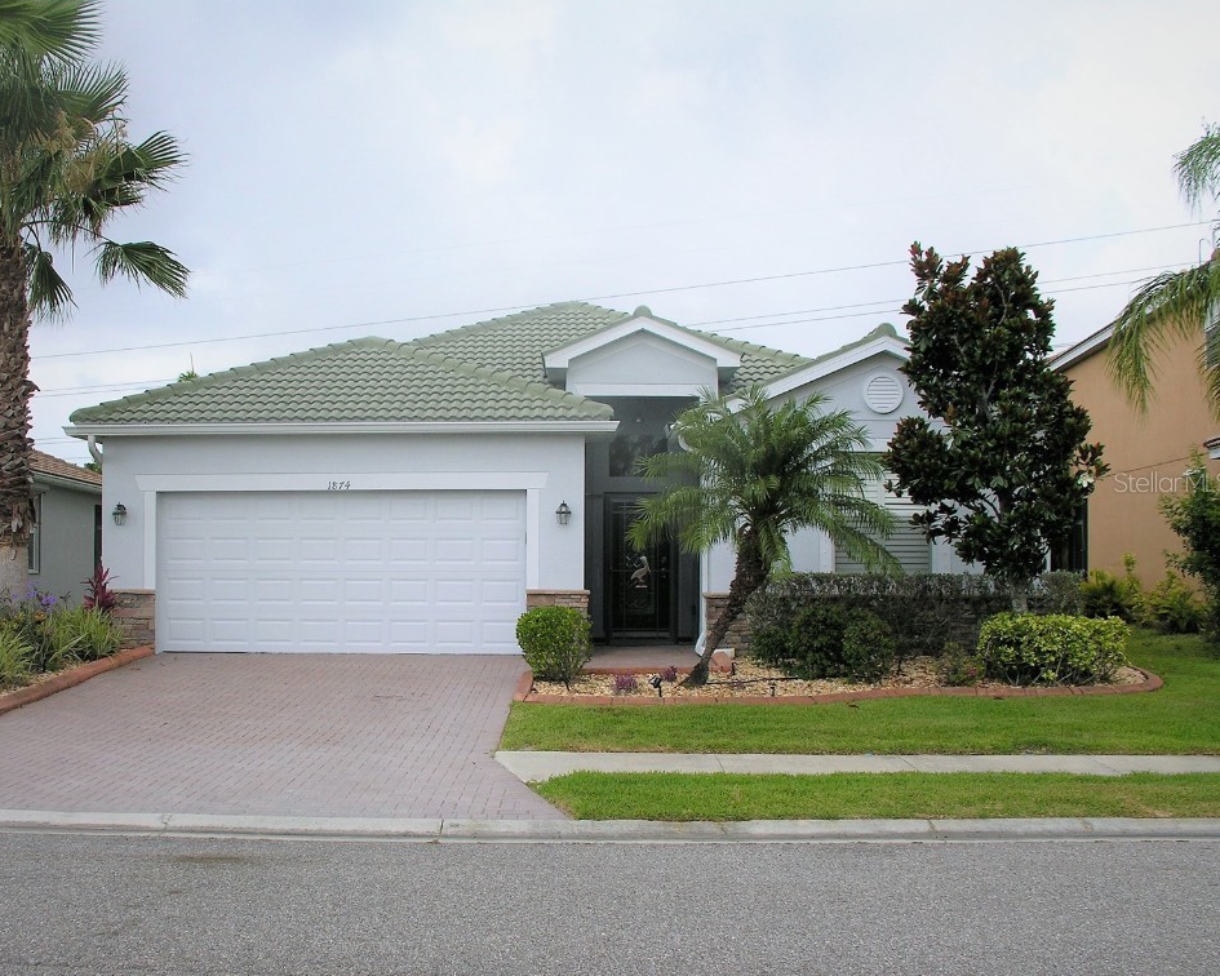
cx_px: 574
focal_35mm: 37
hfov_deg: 49.1
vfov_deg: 40.1
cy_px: 482
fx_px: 1336
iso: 50
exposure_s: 1/150
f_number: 5.6
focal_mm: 8.9
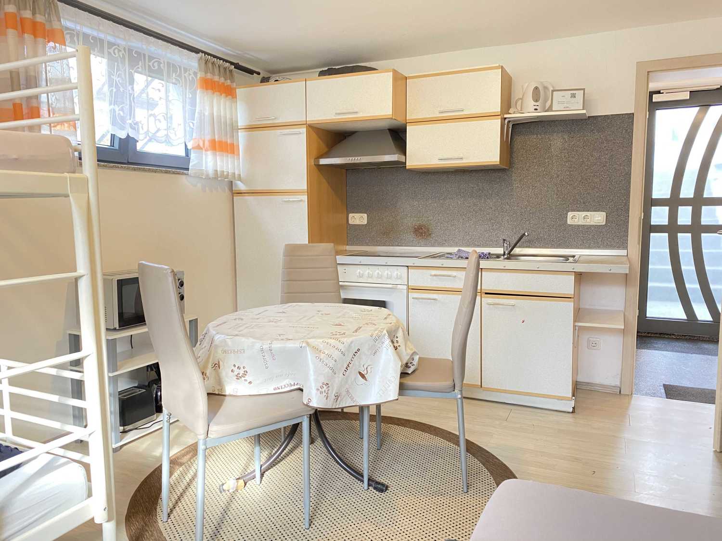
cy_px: 270
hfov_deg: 67.3
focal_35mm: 26
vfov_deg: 53.1
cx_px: 361
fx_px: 542
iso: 320
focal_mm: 4.25
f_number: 1.8
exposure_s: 1/50
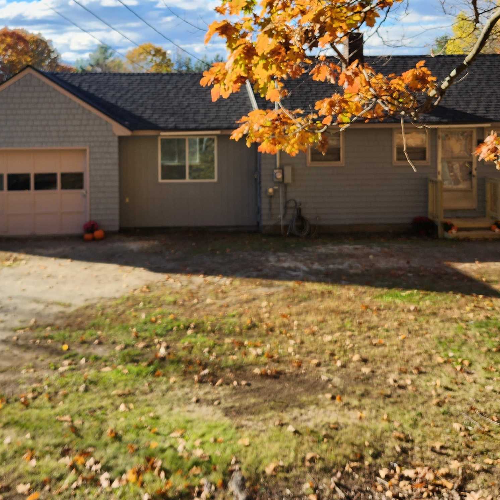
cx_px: 161
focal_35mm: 42
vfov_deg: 38.8
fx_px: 686
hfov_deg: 39.5
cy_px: 113
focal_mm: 5.4
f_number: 1.8
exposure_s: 1/816
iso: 20
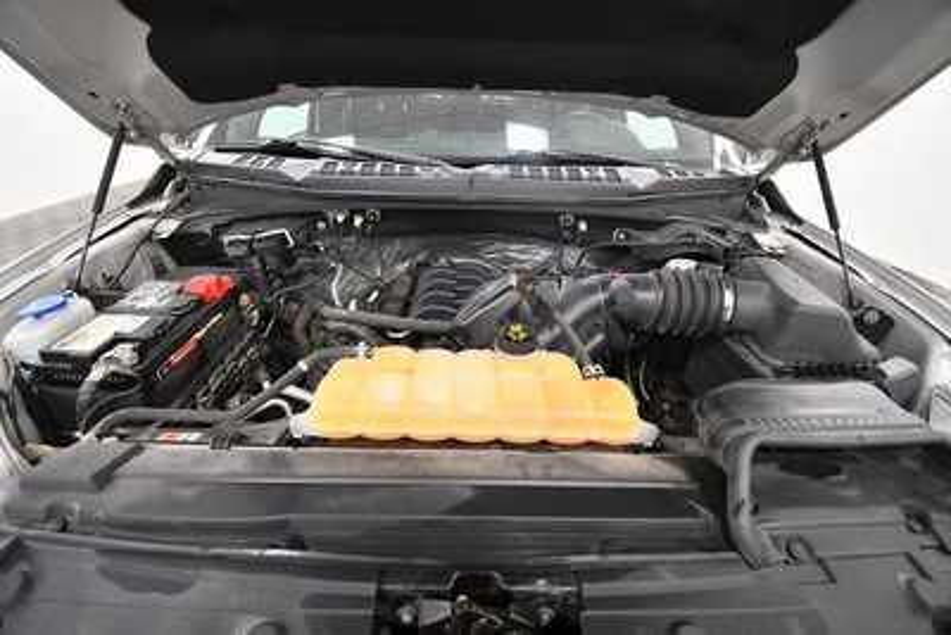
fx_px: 396
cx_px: 476
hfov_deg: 100.4
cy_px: 318
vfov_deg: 77.4
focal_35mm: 15
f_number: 4.5
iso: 1600
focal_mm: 10
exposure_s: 1/125
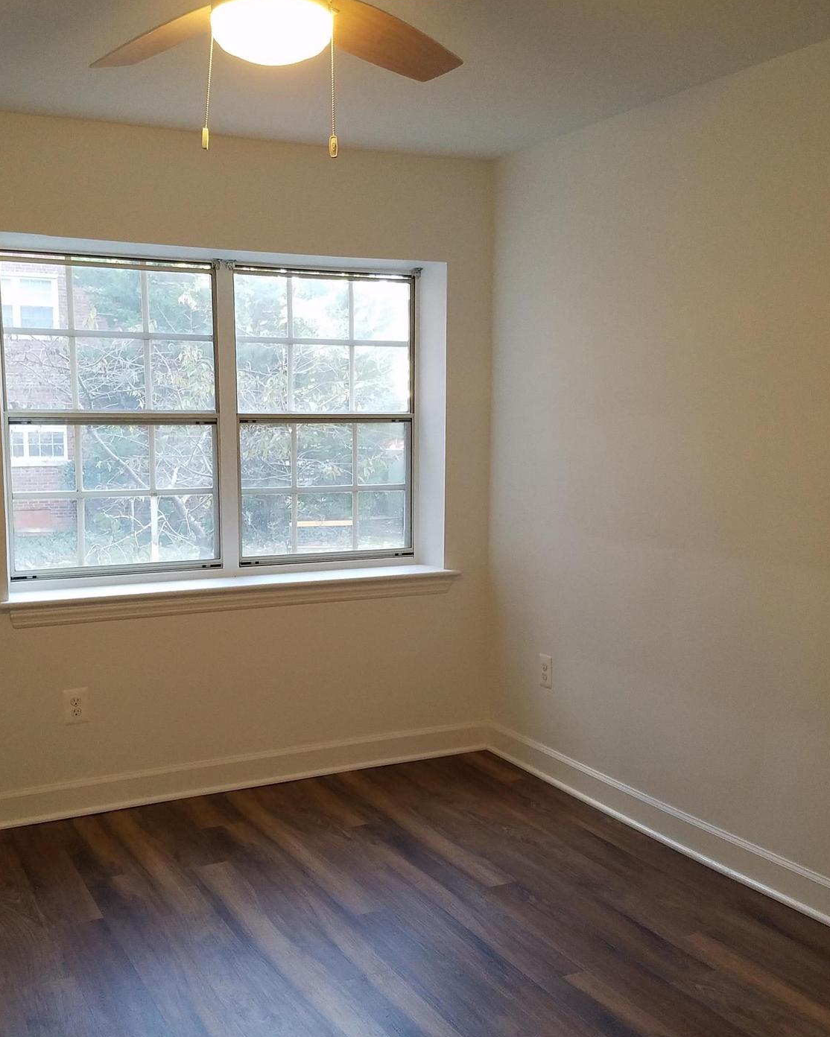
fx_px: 860
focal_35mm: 28
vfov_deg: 62.1
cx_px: 416
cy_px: 568
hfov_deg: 51.5
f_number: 1.7
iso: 160
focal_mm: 4.2
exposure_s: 1/60
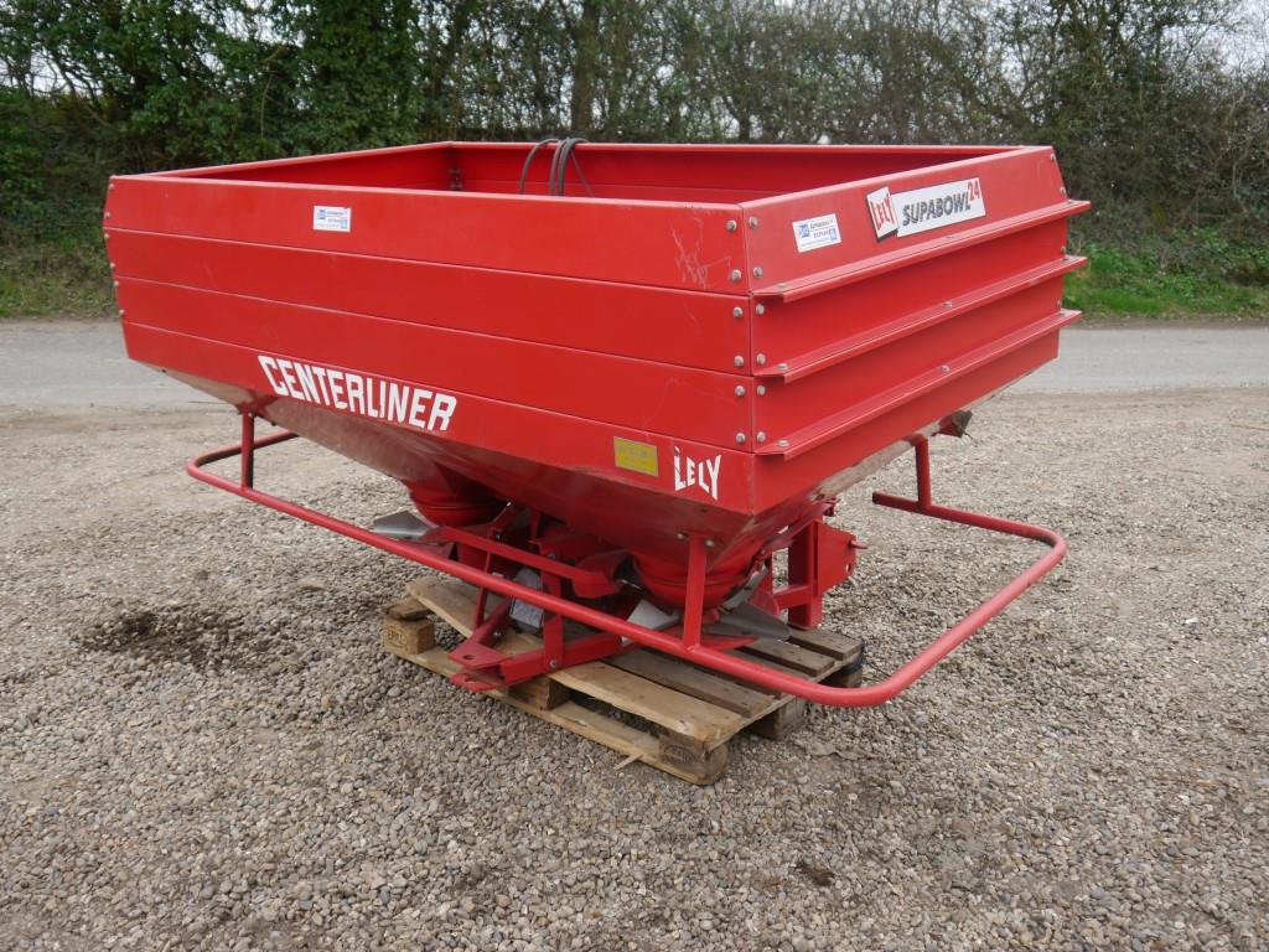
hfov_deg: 56.8
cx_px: 634
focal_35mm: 32
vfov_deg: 44.2
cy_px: 476
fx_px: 1173
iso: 160
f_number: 4.5
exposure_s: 1/125
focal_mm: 16
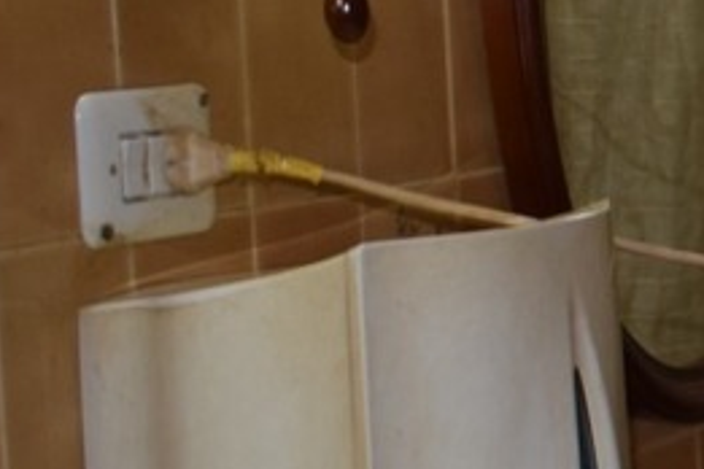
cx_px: 1346
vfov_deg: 9.9
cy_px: 179
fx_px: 2698
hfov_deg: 13.1
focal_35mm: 138
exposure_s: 1/60
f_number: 3.5
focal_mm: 18
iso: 900
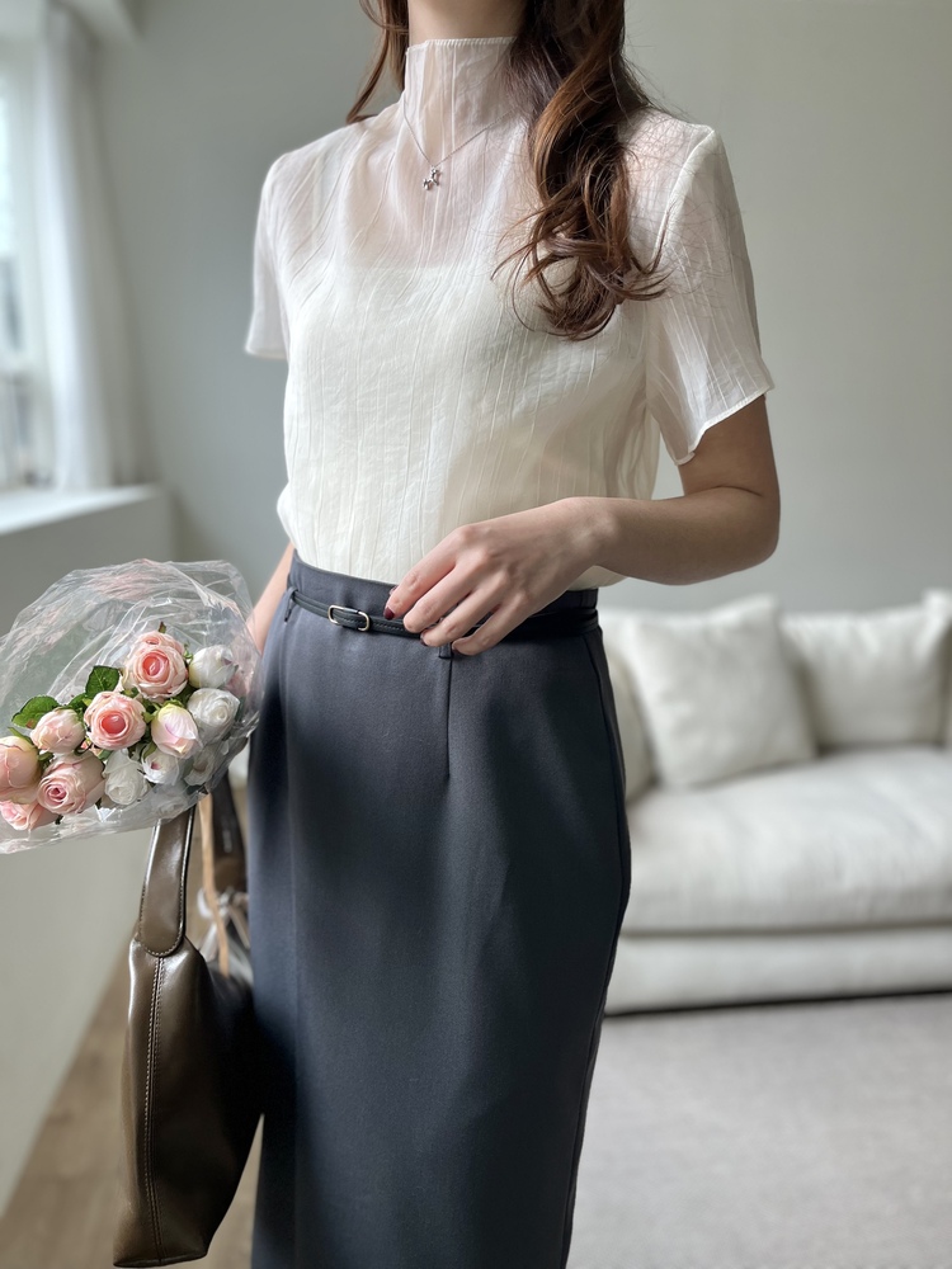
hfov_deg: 53.1
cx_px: 476
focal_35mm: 26
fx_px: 953
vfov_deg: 67.3
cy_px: 634
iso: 50
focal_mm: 5.1
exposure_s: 1/340
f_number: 1.6
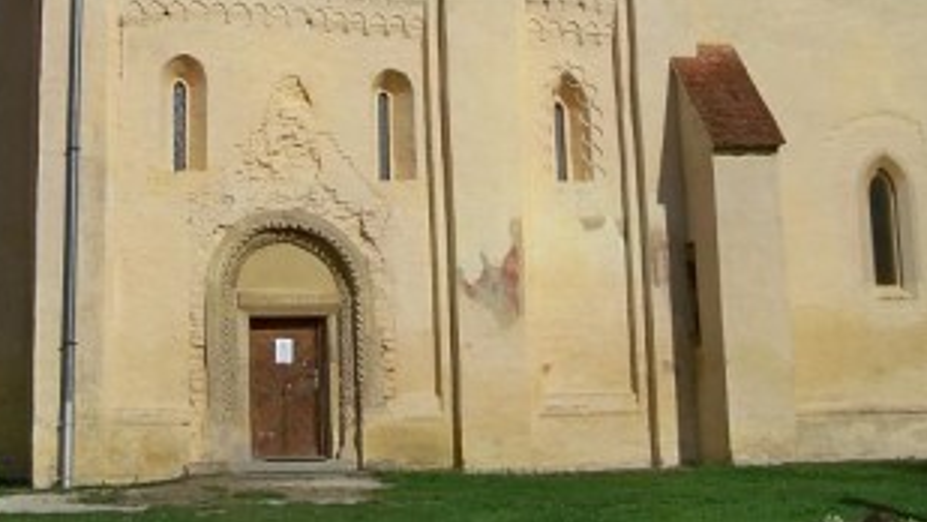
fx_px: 1819
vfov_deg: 15.8
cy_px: -69
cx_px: 399
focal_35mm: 74
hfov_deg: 28.6
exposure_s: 1/1000
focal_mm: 6.2
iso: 80
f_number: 6.2
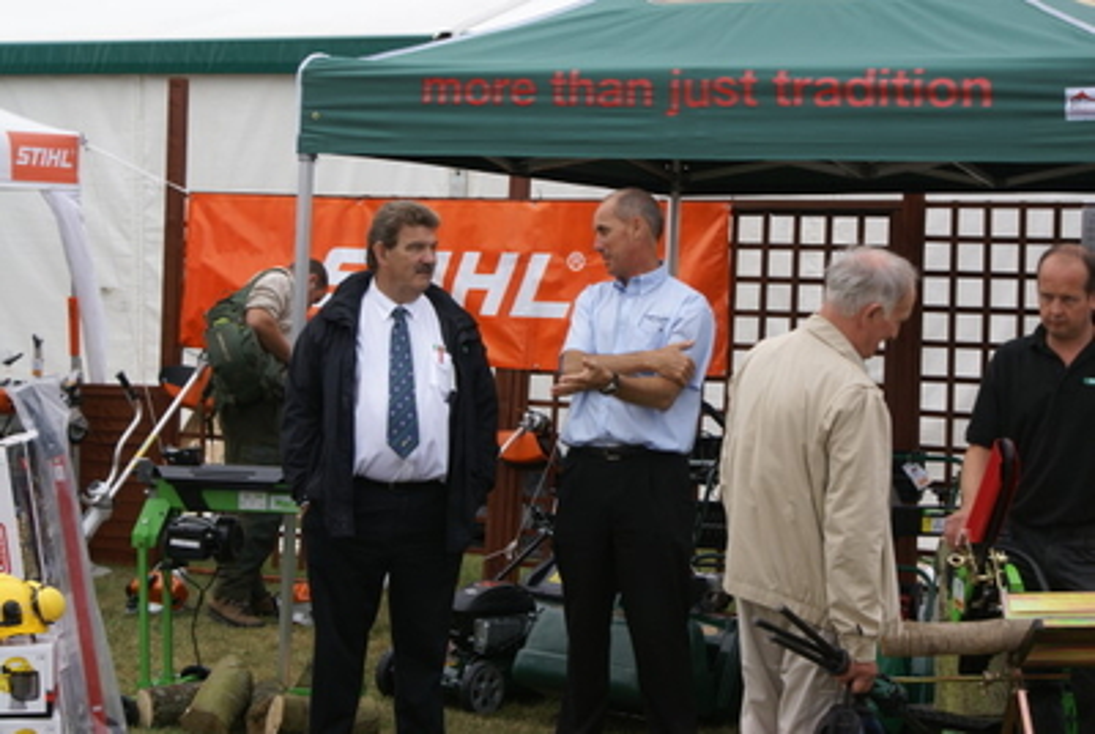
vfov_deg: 15.2
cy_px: 367
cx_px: 548
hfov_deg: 22.6
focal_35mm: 90
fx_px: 2742
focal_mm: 60
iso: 100
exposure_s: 1/125
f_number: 6.3
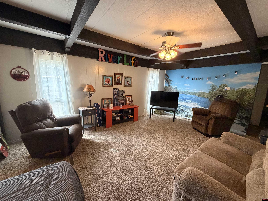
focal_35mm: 14
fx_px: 108
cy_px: 100
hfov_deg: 102.1
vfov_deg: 85.7
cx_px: 134
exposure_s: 1/60
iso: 400
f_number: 2.2
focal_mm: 2.22
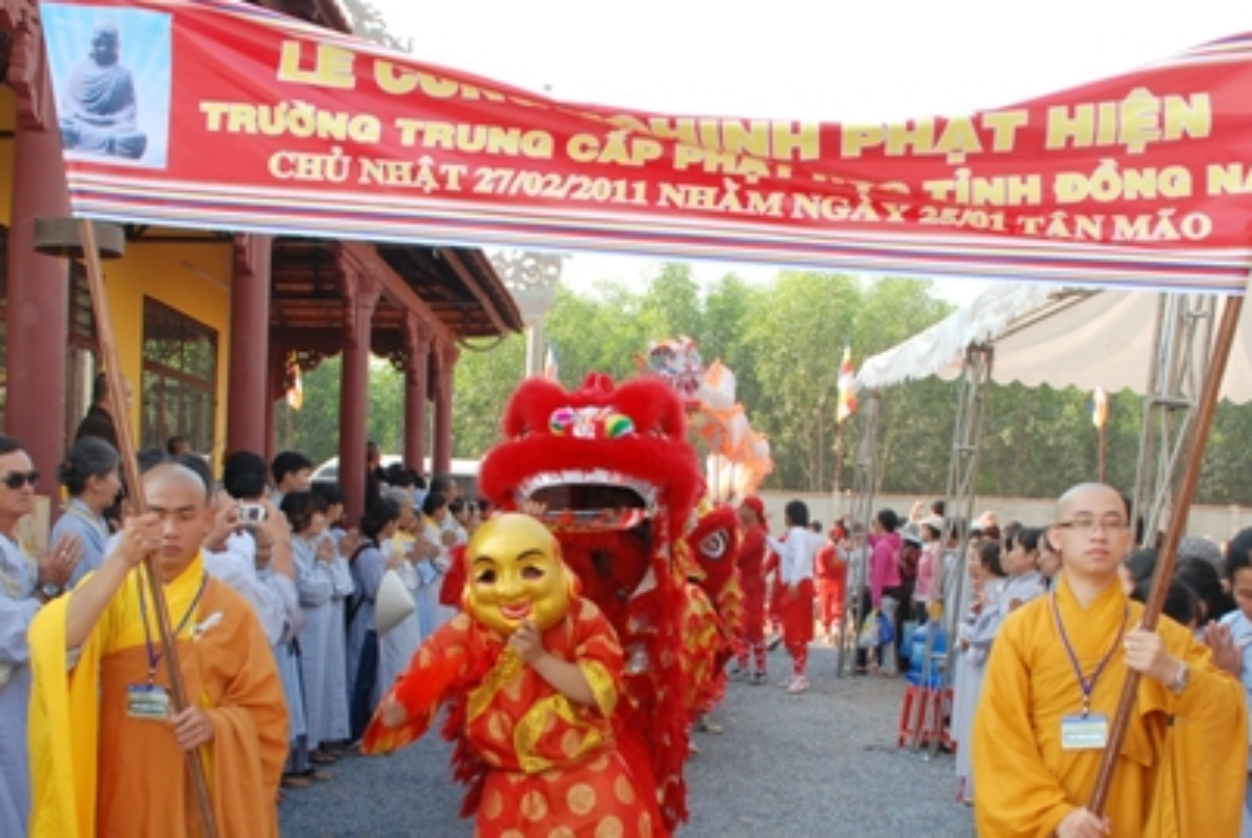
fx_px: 1497
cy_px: 598
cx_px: 651
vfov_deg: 30.9
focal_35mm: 43
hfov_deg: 45.4
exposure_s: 1/125
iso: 200
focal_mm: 18
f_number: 5.6
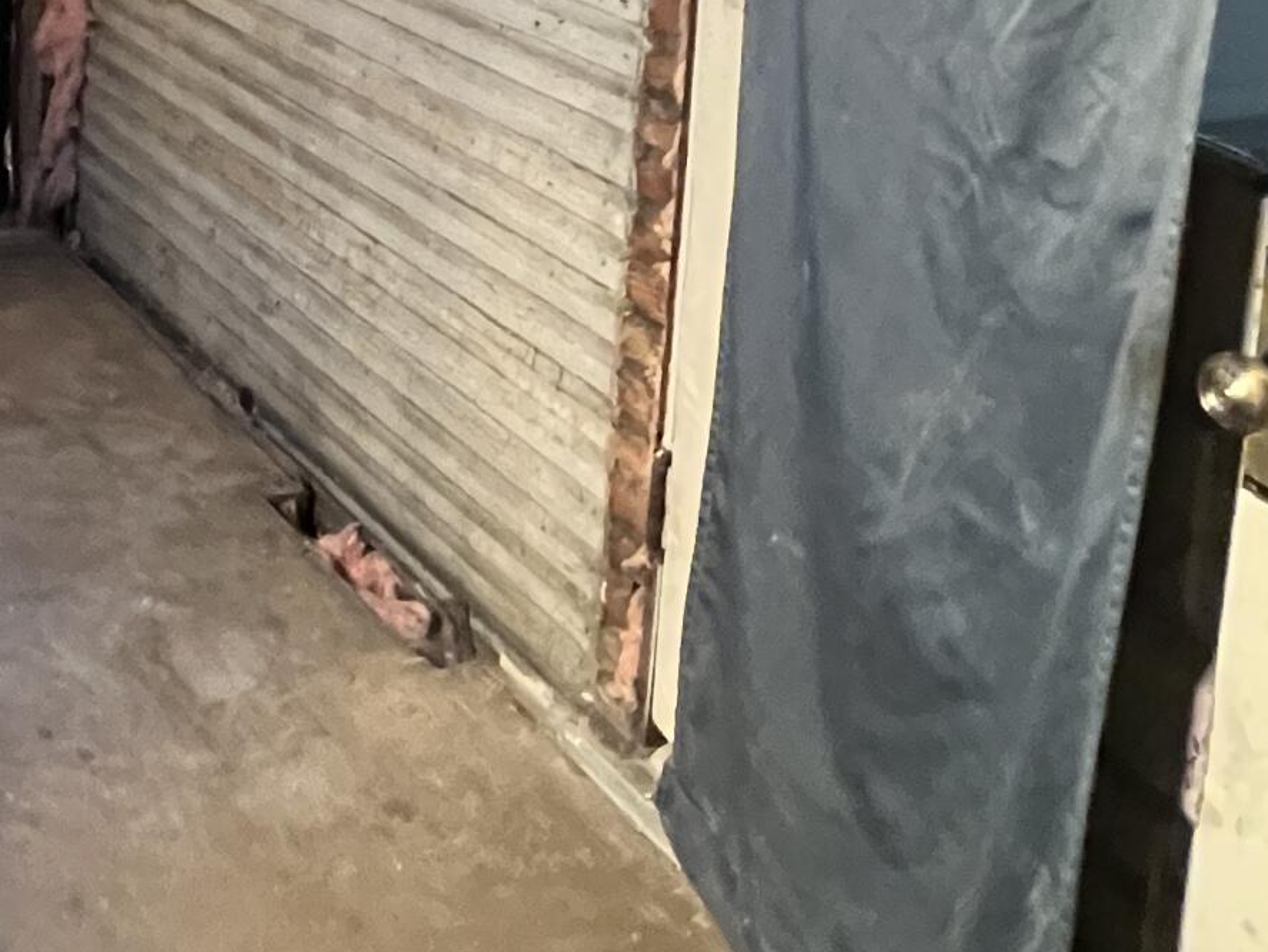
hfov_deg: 34.3
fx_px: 1612
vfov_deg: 28.2
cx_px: -258
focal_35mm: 44
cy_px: -226
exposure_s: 1/60
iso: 1000
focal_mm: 1.57
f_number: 1.8
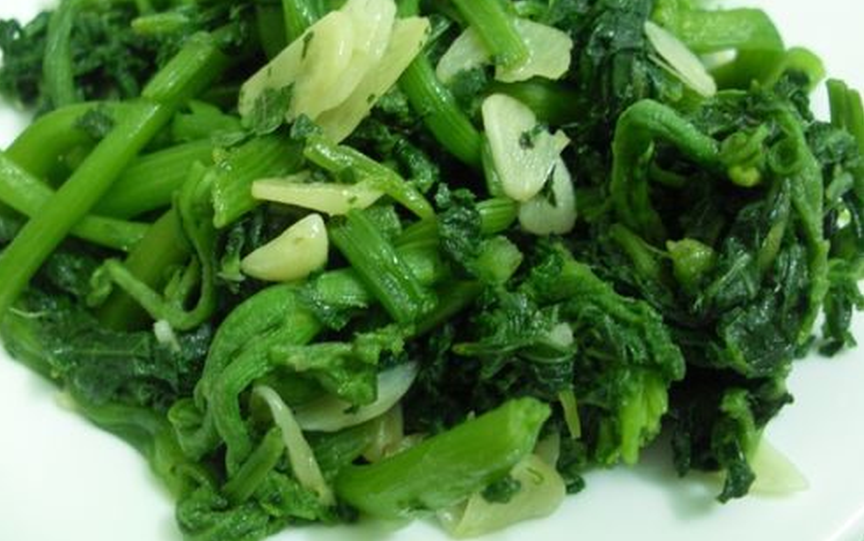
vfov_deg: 31.2
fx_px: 966
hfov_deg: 48.2
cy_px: 230
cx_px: 426
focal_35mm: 41
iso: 400
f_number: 2.8
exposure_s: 1/4
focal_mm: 6.3
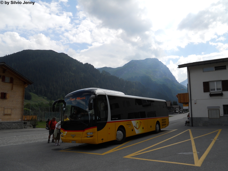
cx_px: 114
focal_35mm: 28
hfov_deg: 63.4
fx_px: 184
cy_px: 86
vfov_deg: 49.7
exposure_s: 1/400
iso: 80
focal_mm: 5
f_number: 5.4
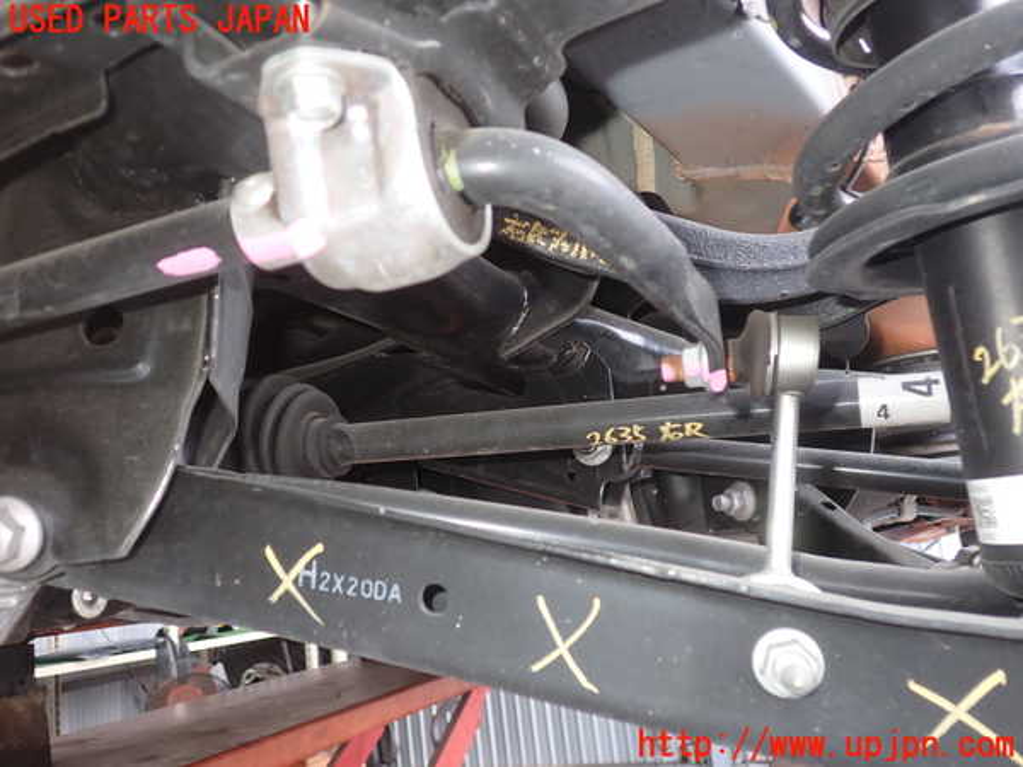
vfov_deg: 46.8
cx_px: 512
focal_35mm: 30
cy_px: 384
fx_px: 887
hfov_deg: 60.0
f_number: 2.3
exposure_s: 1/60
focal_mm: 5.4
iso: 125
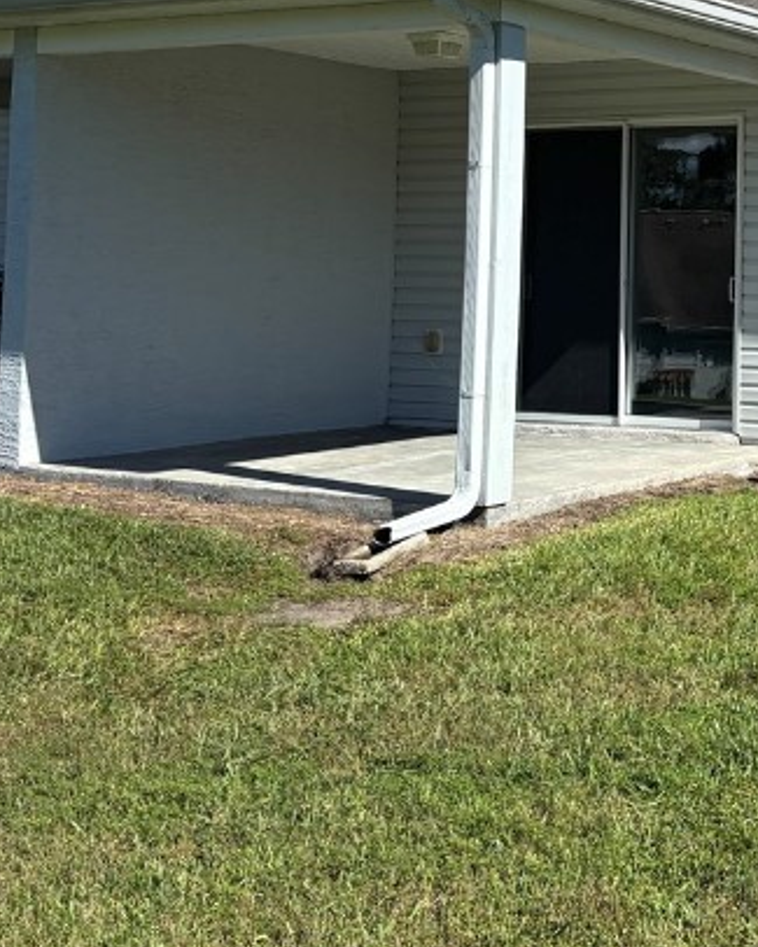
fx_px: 1794
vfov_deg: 28.8
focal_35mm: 64
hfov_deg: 22.8
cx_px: 784
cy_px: 161
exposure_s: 1/2639
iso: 50
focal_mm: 5.96
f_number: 1.6
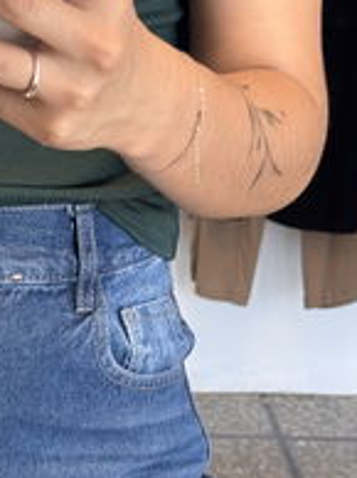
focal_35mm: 132
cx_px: 42
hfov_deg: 11.1
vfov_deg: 14.6
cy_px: 511
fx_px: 1819
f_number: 1.78
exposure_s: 1/100
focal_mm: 6.76
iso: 64
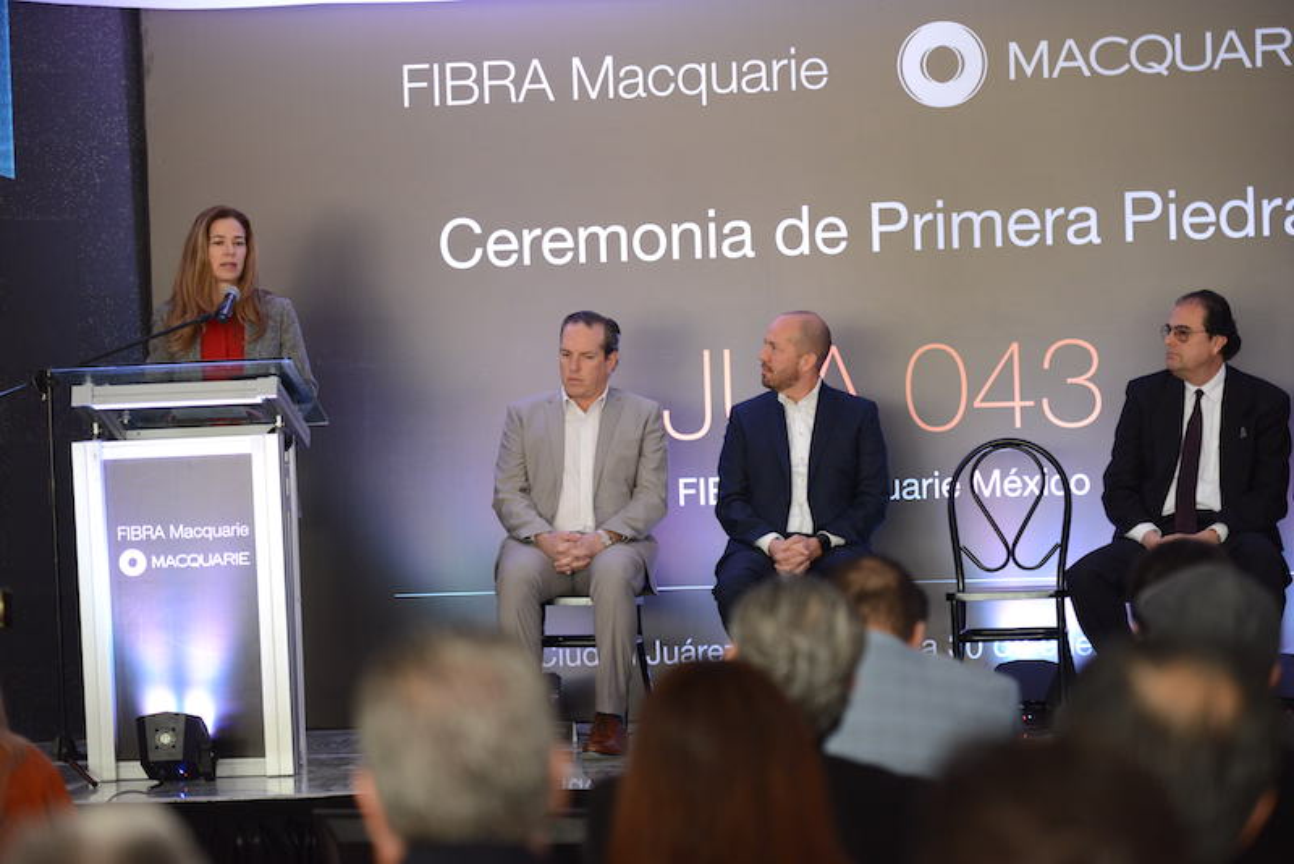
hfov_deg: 19.4
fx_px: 3775
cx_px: 647
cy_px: 432
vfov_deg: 13.1
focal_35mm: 105
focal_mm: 105
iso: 2200
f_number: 2.8
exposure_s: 1/500
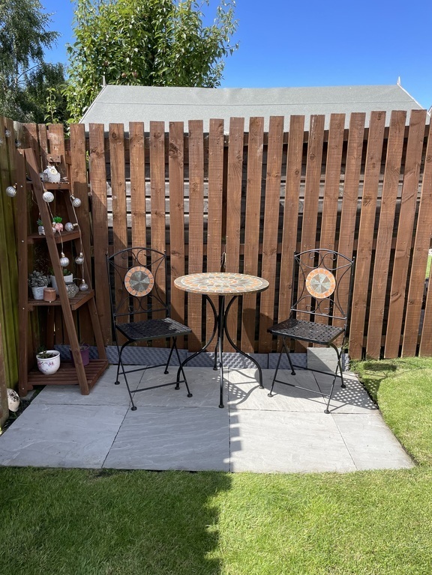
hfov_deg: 53.1
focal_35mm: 26
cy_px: 288
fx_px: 433
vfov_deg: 67.3
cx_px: 216
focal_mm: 4.2
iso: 32
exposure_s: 1/1511
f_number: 1.6
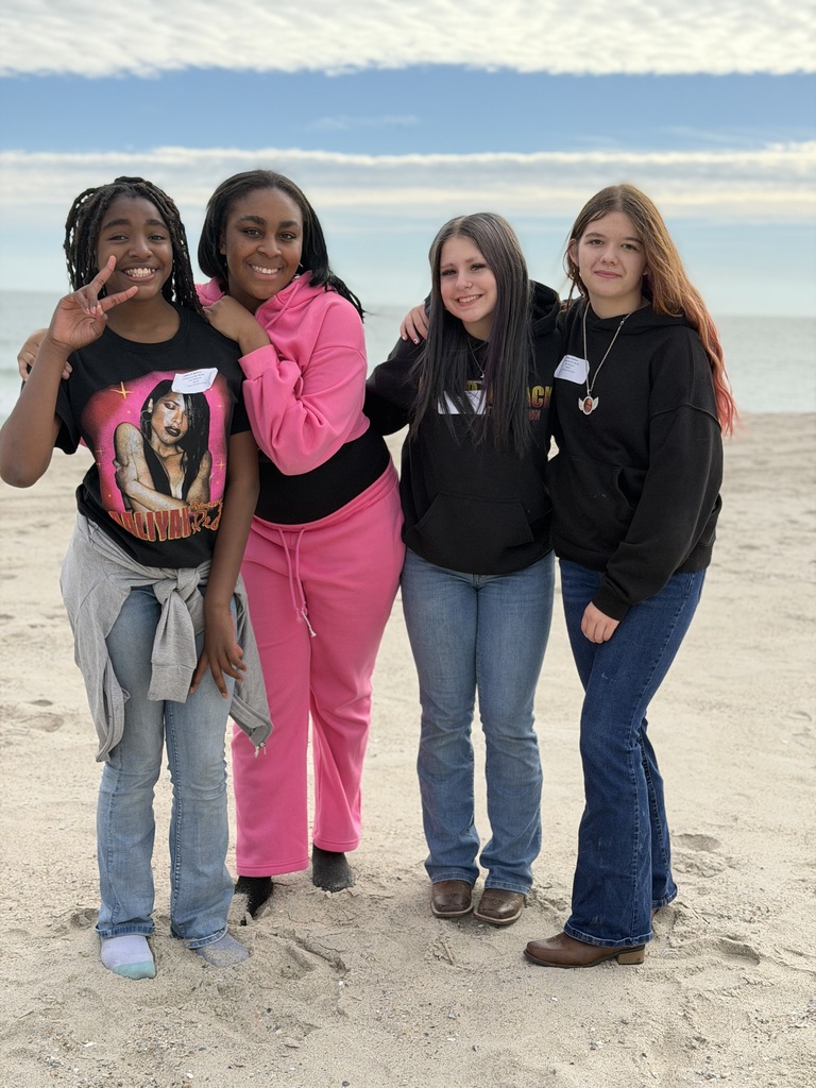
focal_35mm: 48
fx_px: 1509
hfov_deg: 30.3
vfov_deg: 39.7
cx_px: 408
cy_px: 544
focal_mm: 6.76
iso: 100
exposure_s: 1/4098
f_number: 1.78
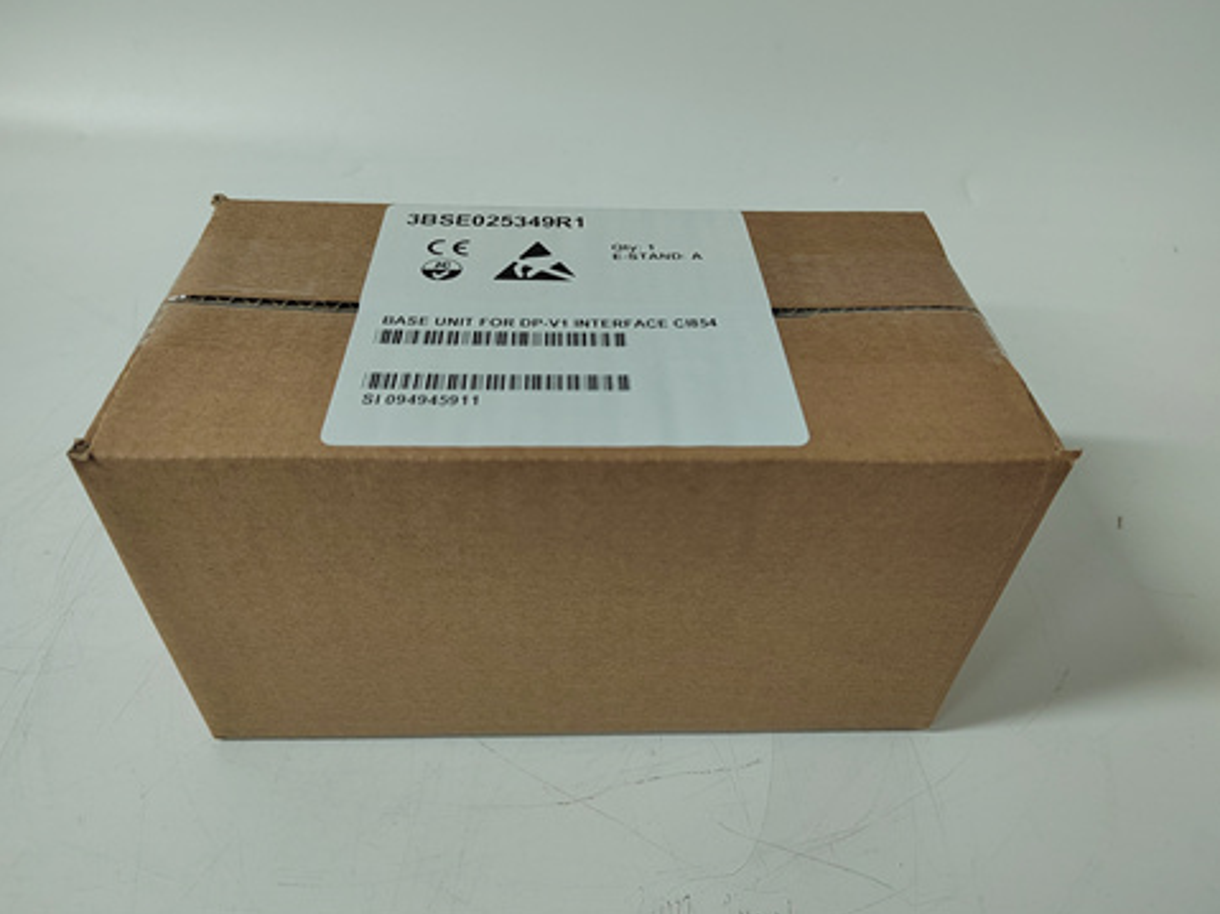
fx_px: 846
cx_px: 609
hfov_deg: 71.6
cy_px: 444
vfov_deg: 56.8
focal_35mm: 24
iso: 1850
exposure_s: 1/100
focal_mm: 5.52
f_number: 1.9
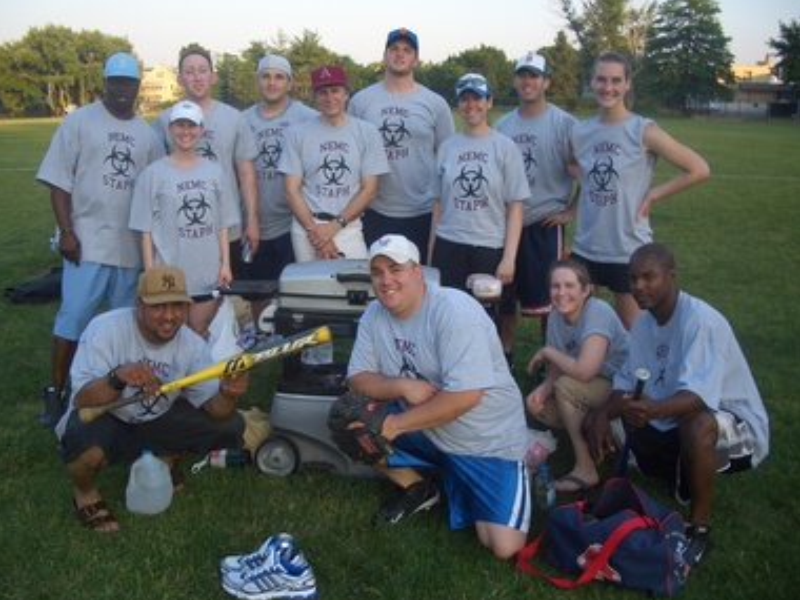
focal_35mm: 36
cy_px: 300
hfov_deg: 51.4
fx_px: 832
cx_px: 395
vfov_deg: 39.7
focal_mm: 5.8
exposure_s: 1/200
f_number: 2.6
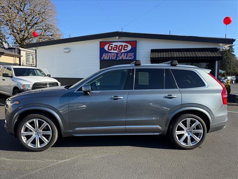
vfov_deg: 56.8
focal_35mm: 24
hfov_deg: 71.6
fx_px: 165
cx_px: 119
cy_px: 90
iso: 100
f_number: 1.78
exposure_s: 1/2445
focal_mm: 6.76
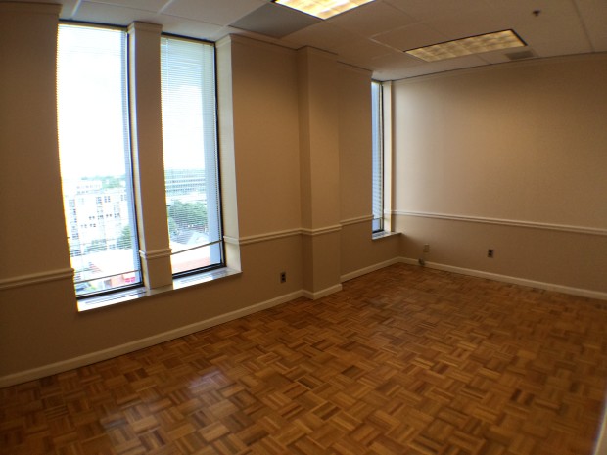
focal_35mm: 30
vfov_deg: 46.8
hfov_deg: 60.0
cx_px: 304
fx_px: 526
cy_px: 228
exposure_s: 1/120
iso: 64
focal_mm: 4.12
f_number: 2.2
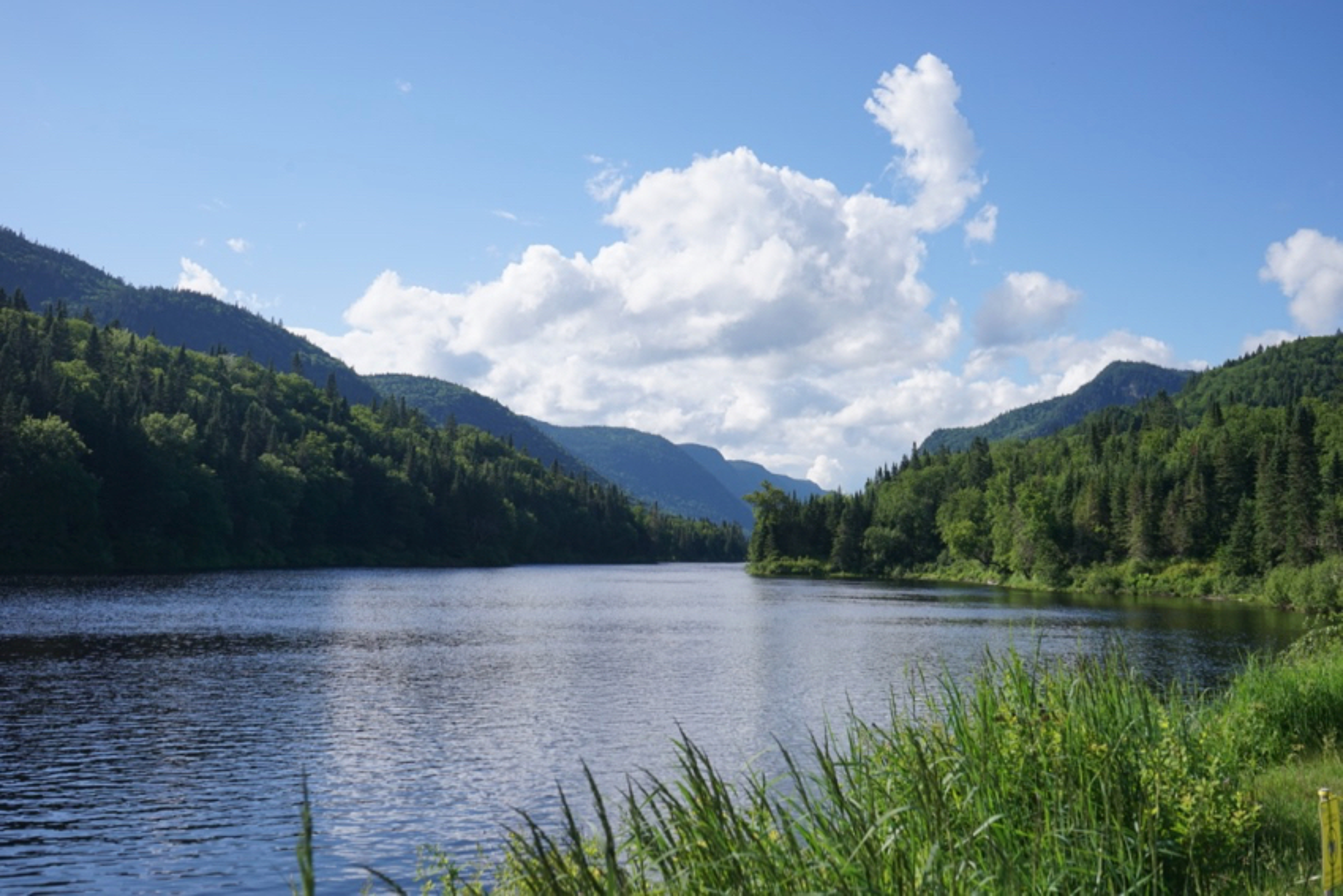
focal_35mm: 34
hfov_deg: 55.8
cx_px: 672
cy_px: 448
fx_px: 1269
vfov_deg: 38.9
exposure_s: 1/200
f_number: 13
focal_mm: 34
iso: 160
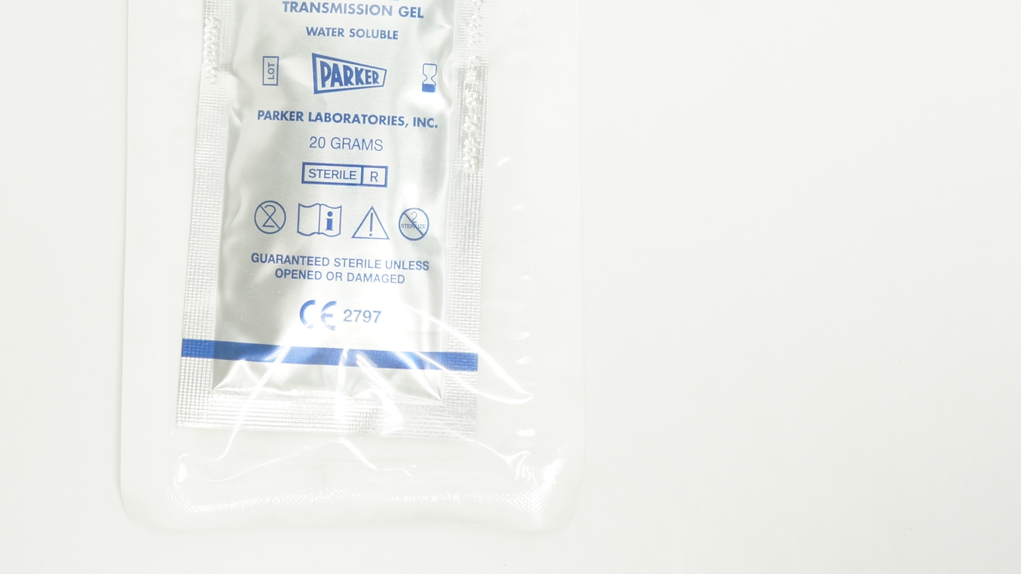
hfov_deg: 32.2
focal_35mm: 65
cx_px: 353
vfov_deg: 18.3
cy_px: 59
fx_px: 1754
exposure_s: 1/15
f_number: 9
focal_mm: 27
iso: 400
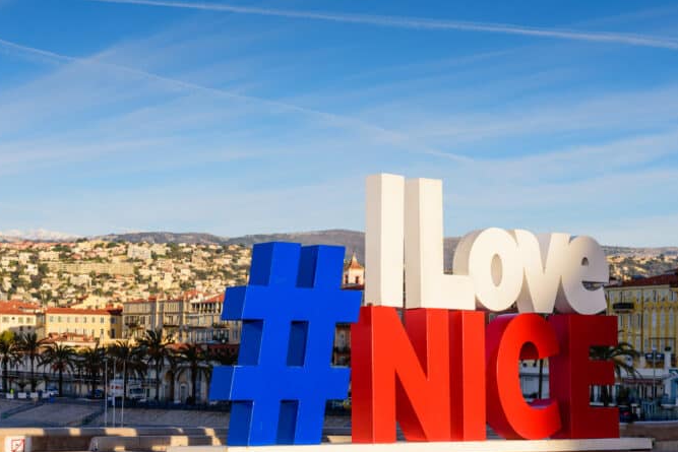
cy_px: 286
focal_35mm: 99
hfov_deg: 20.6
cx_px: 270
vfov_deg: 13.8
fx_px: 1865
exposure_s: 1/125
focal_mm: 70
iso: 100
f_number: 11
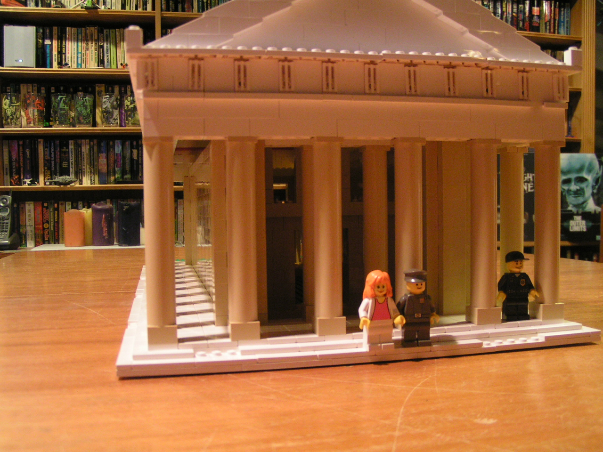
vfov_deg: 37.7
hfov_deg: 49.0
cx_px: 302
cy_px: 226
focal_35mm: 38
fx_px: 662
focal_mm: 5.8
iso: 200
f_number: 2.8
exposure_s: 1/10
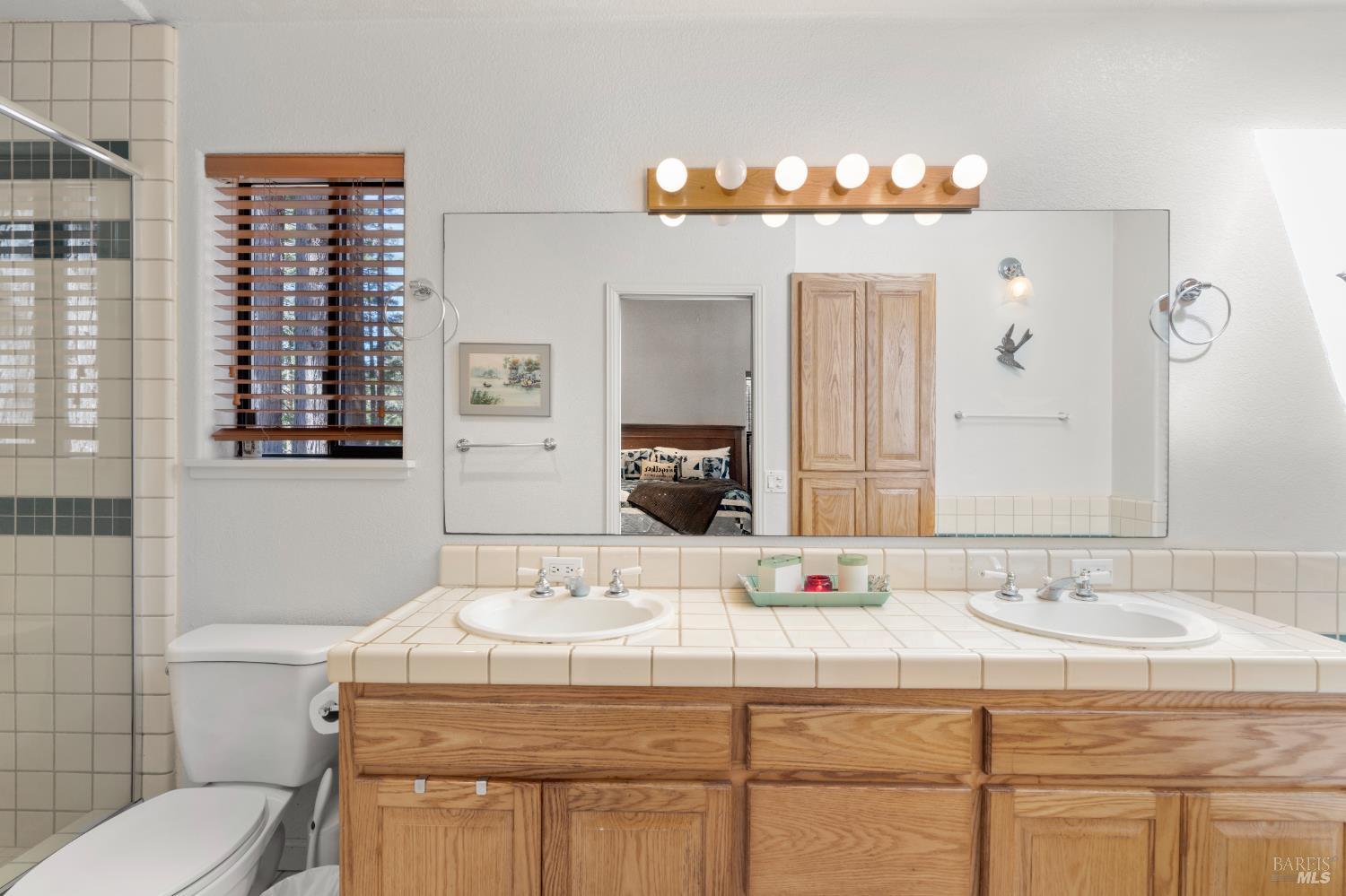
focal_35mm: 16
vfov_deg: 73.7
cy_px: 448
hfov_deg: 96.8
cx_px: 673
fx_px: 598
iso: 100
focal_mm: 16
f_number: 8
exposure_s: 1/4
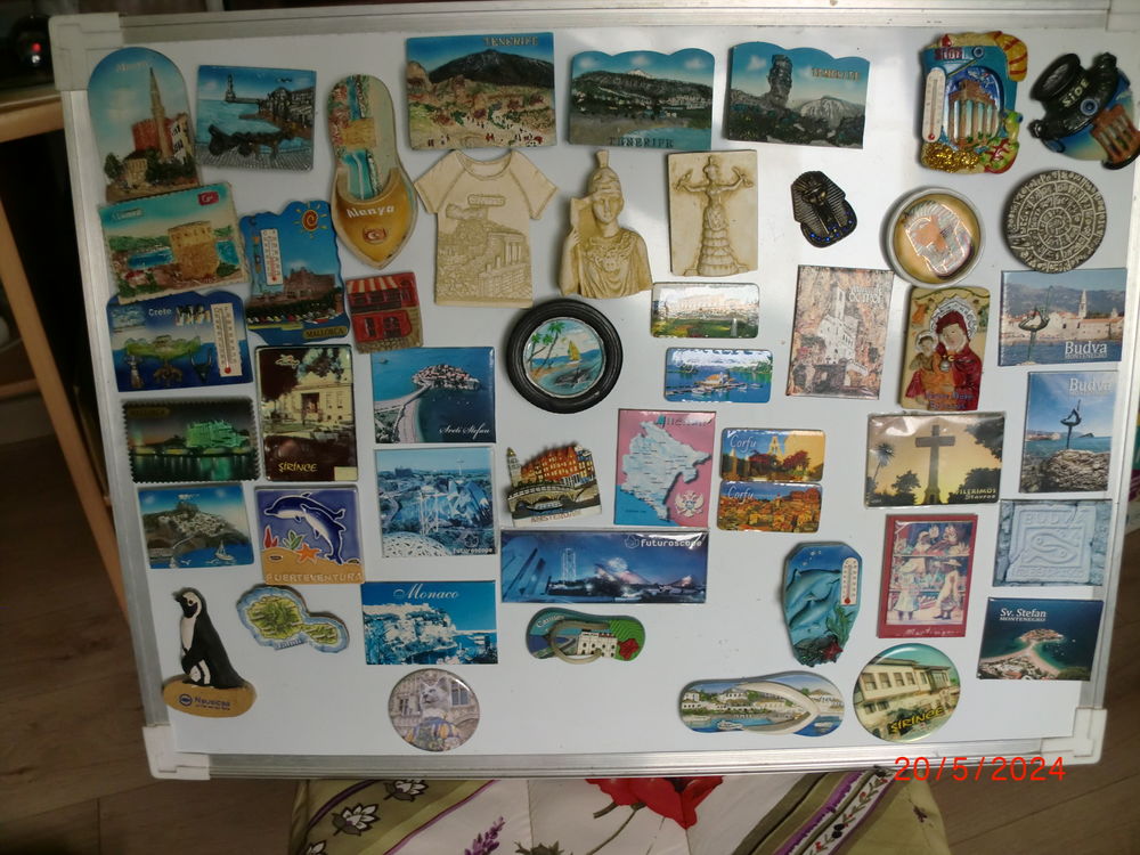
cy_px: 428
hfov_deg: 52.6
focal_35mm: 35
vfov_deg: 40.7
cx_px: 570
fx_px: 1153
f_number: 3.1
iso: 125
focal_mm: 6.3
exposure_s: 1/60
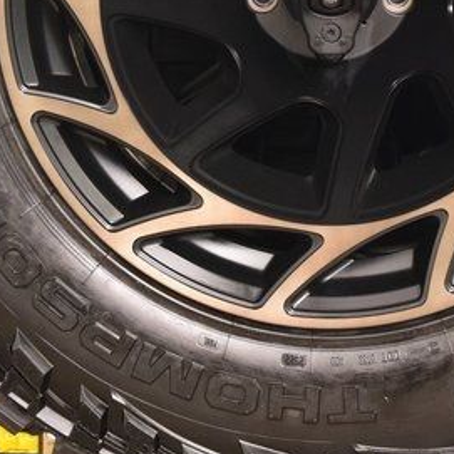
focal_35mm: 154
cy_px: -1
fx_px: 2285
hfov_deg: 11.3
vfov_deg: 11.2
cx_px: 328
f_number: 4
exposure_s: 1/30
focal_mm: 32
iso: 1600
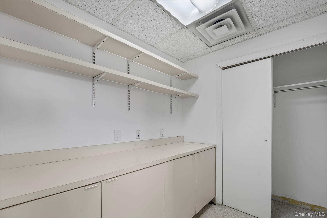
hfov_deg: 104.3
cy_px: 109
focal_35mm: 14
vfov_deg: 81.2
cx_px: 164
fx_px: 127
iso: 100
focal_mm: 14
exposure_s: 1/2.5
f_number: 8
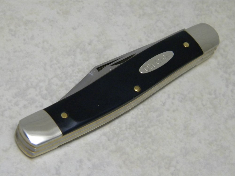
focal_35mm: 105
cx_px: 118
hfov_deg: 18.7
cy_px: 88
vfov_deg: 14.1
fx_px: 713
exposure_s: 1/18.7
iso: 400
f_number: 4.7
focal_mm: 19
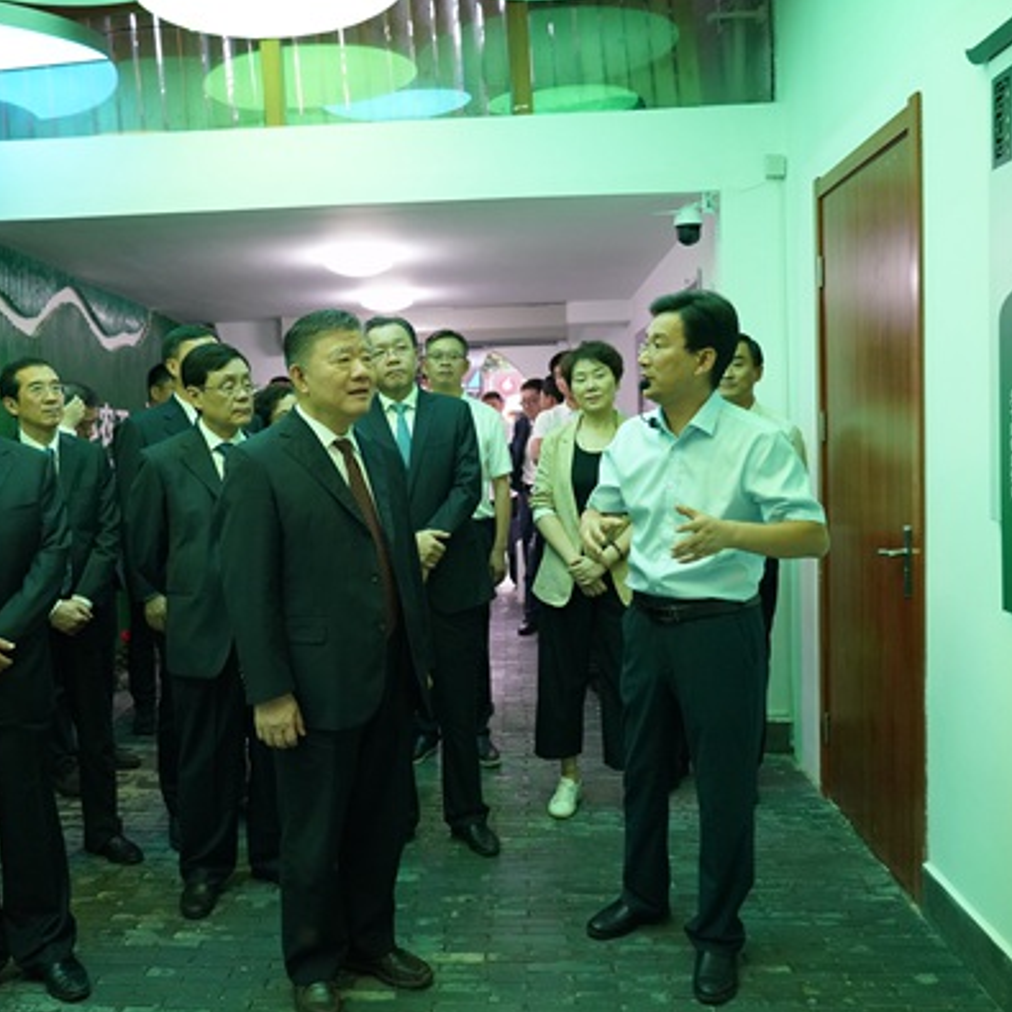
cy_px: 505
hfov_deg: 52.3
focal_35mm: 31
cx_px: 423
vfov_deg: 52.5
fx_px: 1025
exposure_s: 1/160
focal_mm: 24
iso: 4000
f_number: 4
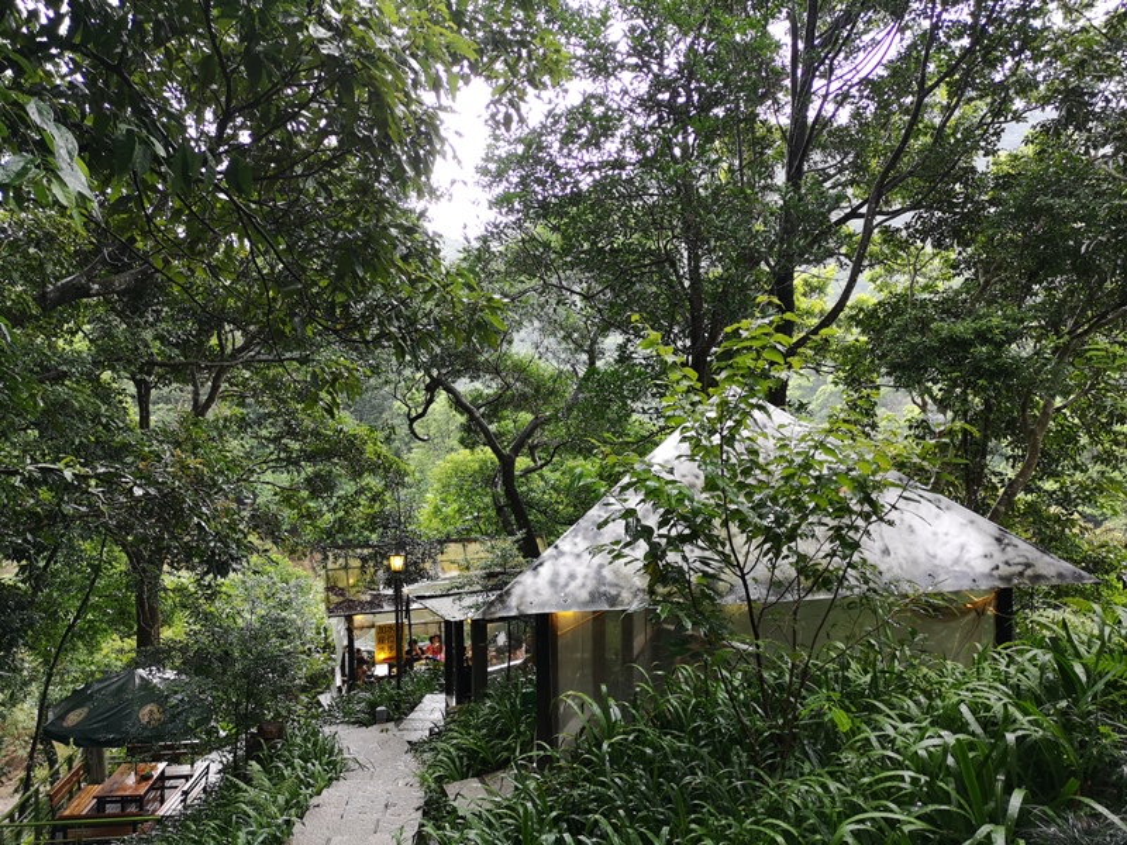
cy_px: 422
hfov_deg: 65.3
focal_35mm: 27
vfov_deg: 51.4
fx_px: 879
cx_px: 564
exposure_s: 1/60
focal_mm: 3.95
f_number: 1.8
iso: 100
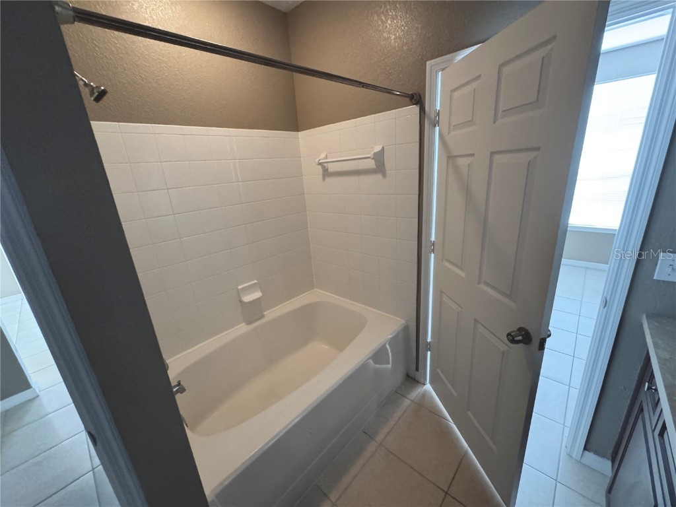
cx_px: 338
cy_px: 254
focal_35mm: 14
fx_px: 273
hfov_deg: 102.1
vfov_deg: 85.7
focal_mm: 2.22
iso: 800
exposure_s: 1/60
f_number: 2.2
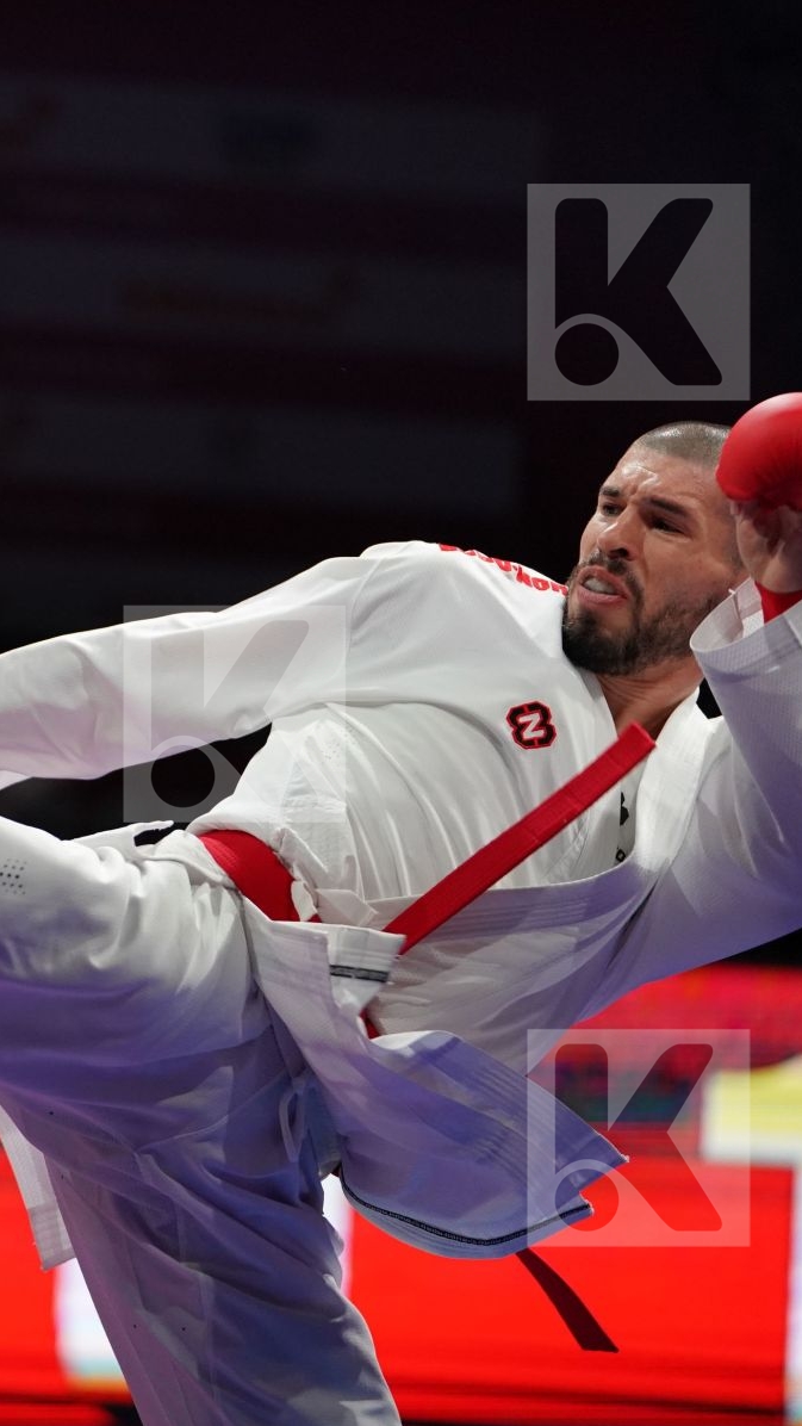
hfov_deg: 4.5
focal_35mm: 268
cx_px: -169
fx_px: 10129
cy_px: 714
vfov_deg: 8.0
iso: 2500
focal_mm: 170
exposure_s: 1/1000
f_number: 2.8
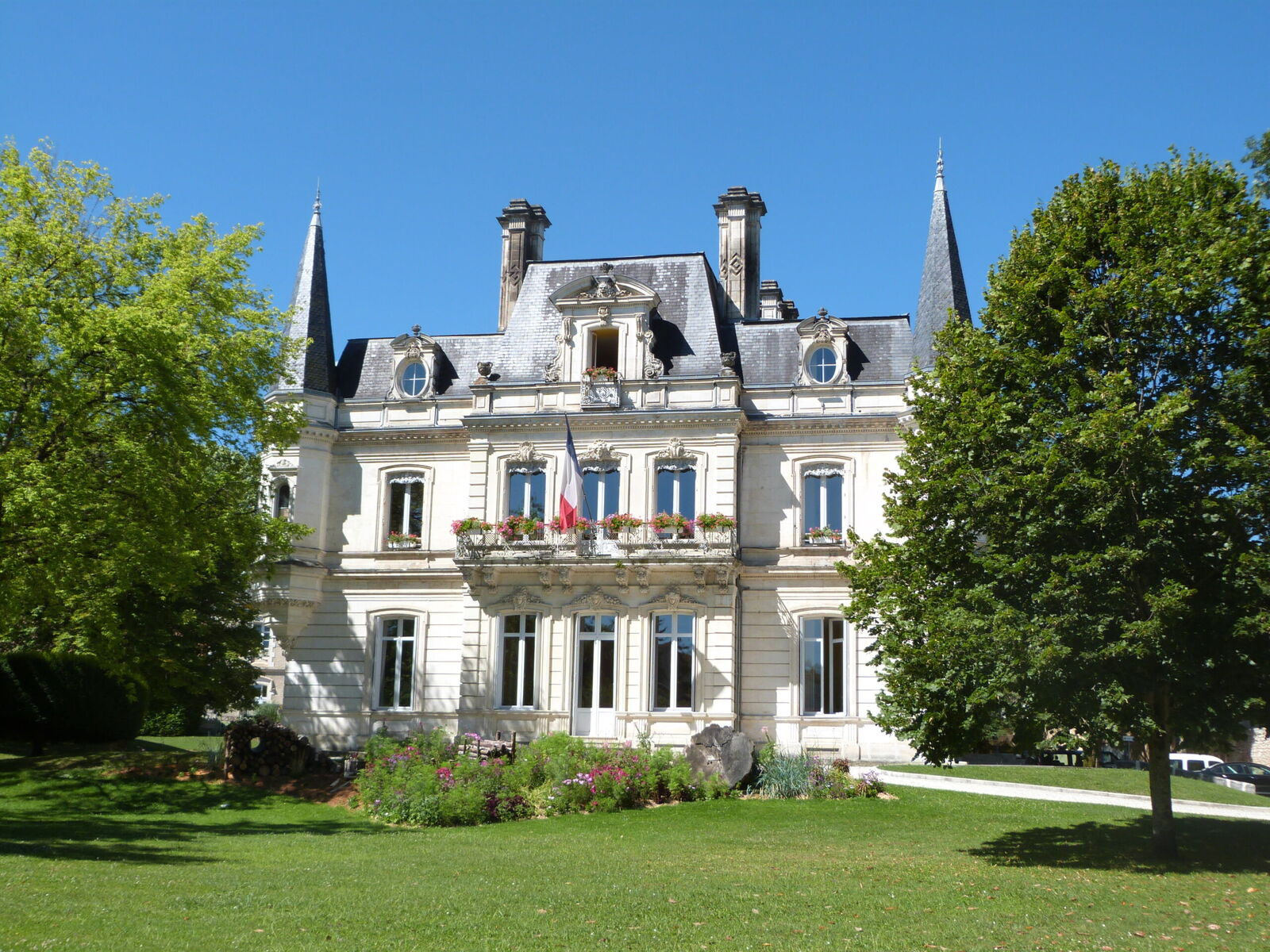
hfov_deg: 43.9
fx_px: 1578
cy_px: 476
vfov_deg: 33.6
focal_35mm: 43
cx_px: 635
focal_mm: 7.6
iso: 100
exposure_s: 1/800
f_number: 3.2
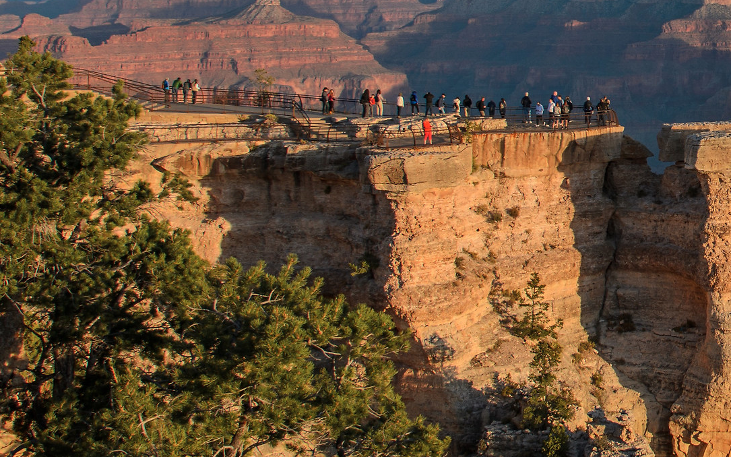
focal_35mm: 81
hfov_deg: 24.1
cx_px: 781
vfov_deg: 16.0
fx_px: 1614
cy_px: 97
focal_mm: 24
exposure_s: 1/200
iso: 100
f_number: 6.3
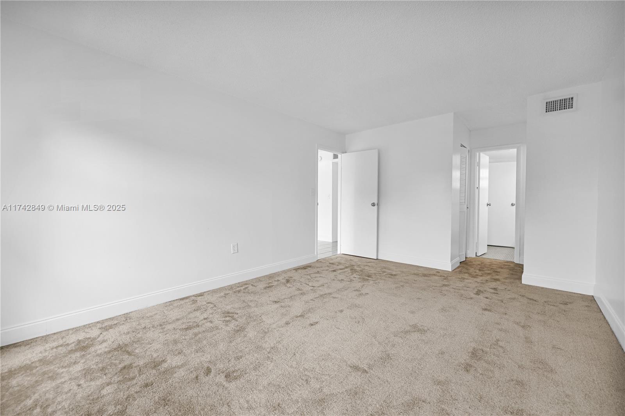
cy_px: 208
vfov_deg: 81.2
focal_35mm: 14
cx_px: 312
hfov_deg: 104.3
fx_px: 243
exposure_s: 1/80
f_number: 4.5
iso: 100
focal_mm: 14
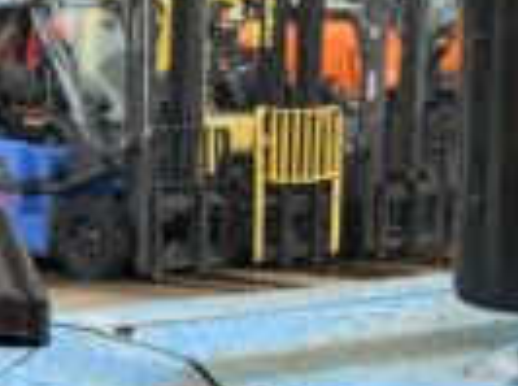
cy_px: 819
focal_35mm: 140
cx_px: 401
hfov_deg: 14.1
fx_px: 2089
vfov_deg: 9.7
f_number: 1.8
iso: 50
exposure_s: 1/122
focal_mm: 3
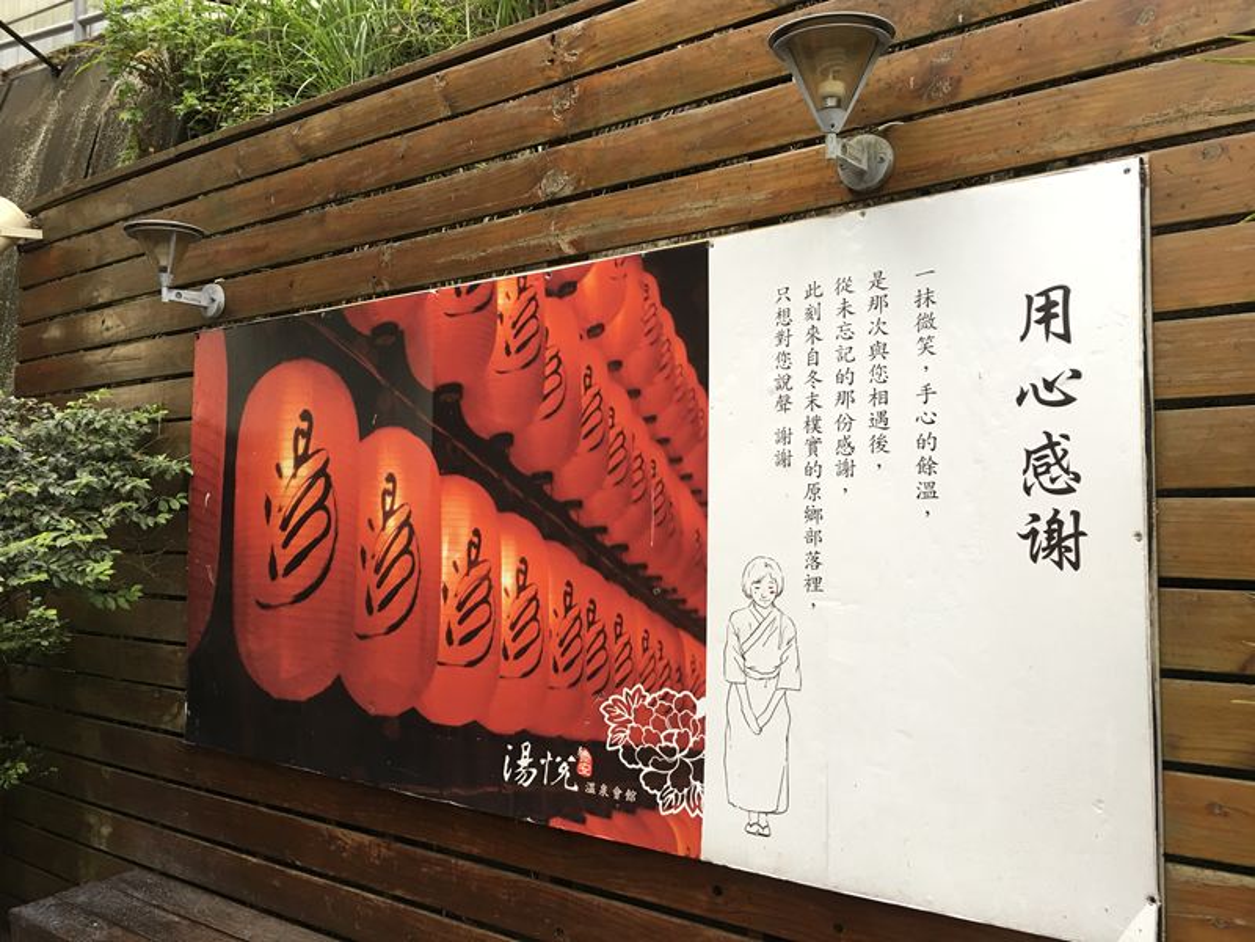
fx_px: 1051
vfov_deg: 48.2
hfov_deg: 61.7
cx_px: 628
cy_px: 471
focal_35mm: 29
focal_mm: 4.15
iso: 32
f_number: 2.2
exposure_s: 1/40
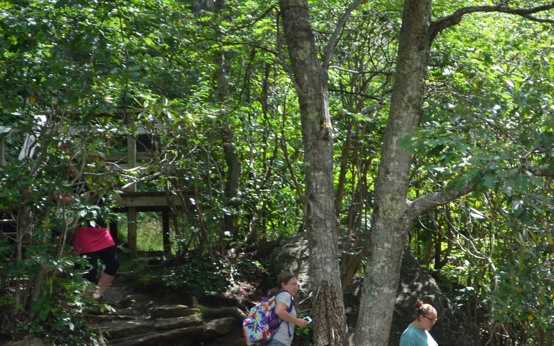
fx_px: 2537
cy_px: 353
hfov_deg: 12.4
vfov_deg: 7.8
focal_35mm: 168
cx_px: 406
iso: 200
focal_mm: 55
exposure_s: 1/125
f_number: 5.6
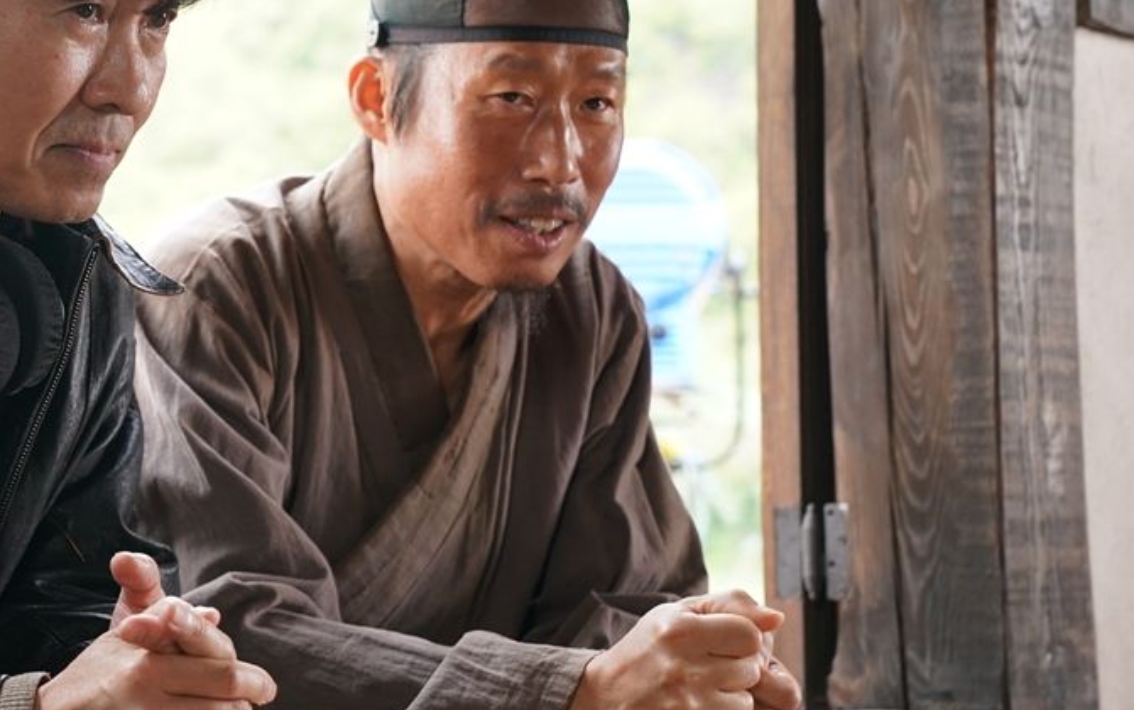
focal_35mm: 102
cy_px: 348
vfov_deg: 12.8
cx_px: 201
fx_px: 3154
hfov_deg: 20.1
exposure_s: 1/250
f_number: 4.5
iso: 800
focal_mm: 56
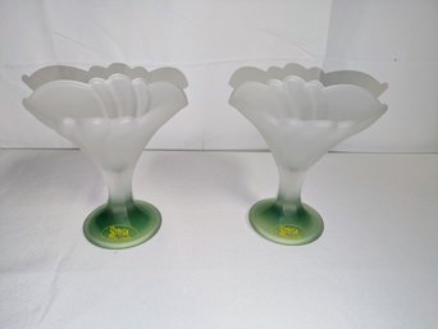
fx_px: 317
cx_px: 219
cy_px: 164
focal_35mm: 25
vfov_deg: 54.9
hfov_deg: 69.4
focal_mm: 5.43
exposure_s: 1/30
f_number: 1.89
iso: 69
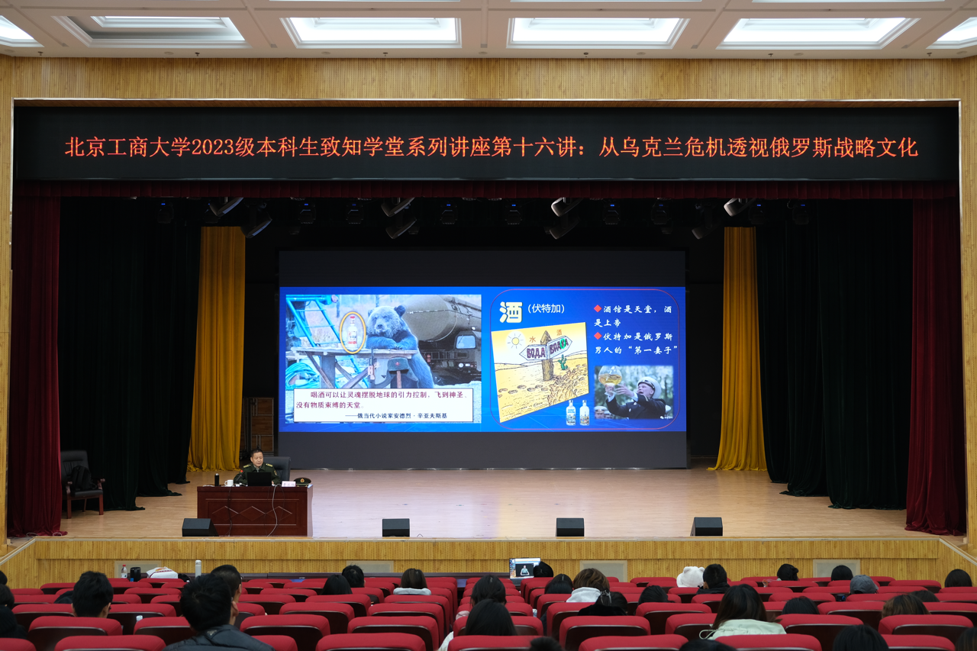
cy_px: 326
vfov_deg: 36.9
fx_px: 977
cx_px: 488
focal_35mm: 36
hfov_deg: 53.1
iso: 500
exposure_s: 1/70
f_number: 3.6
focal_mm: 24.3
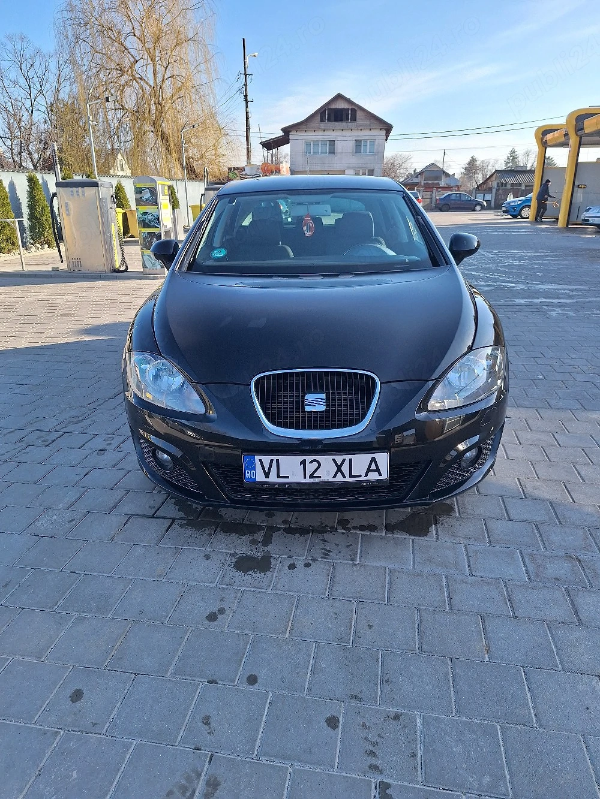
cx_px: 300
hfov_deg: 58.9
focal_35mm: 23
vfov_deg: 73.9
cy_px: 400
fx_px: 531
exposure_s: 1/769
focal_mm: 5.54
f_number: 1.8
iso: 40
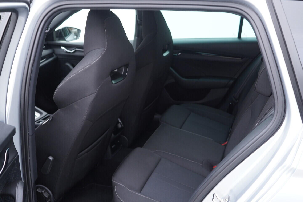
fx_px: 303
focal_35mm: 36
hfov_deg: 53.1
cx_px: 152
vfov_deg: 36.9
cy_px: 101
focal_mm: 24
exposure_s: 1/40
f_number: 2.8
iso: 250
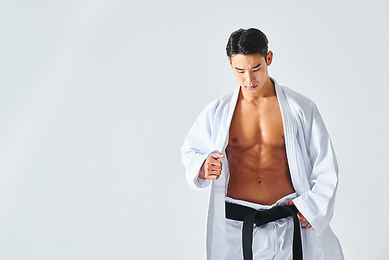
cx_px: 194
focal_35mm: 135
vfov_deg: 10.2
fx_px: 1459
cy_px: 130
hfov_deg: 15.2
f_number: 11
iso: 100
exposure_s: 1/125
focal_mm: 135
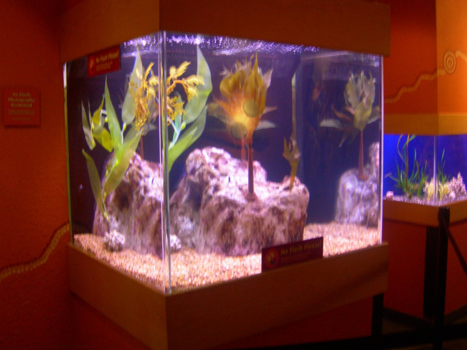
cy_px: 178
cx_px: 229
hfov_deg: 47.9
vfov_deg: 36.8
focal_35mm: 39
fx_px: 526
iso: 200
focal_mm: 7.8
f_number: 2.8
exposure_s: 1/3.3
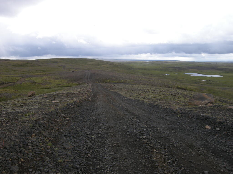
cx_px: 116
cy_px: 87
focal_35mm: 35
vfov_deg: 40.7
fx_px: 236
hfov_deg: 52.6
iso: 100
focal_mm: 7.5
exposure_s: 1/252
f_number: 4.8
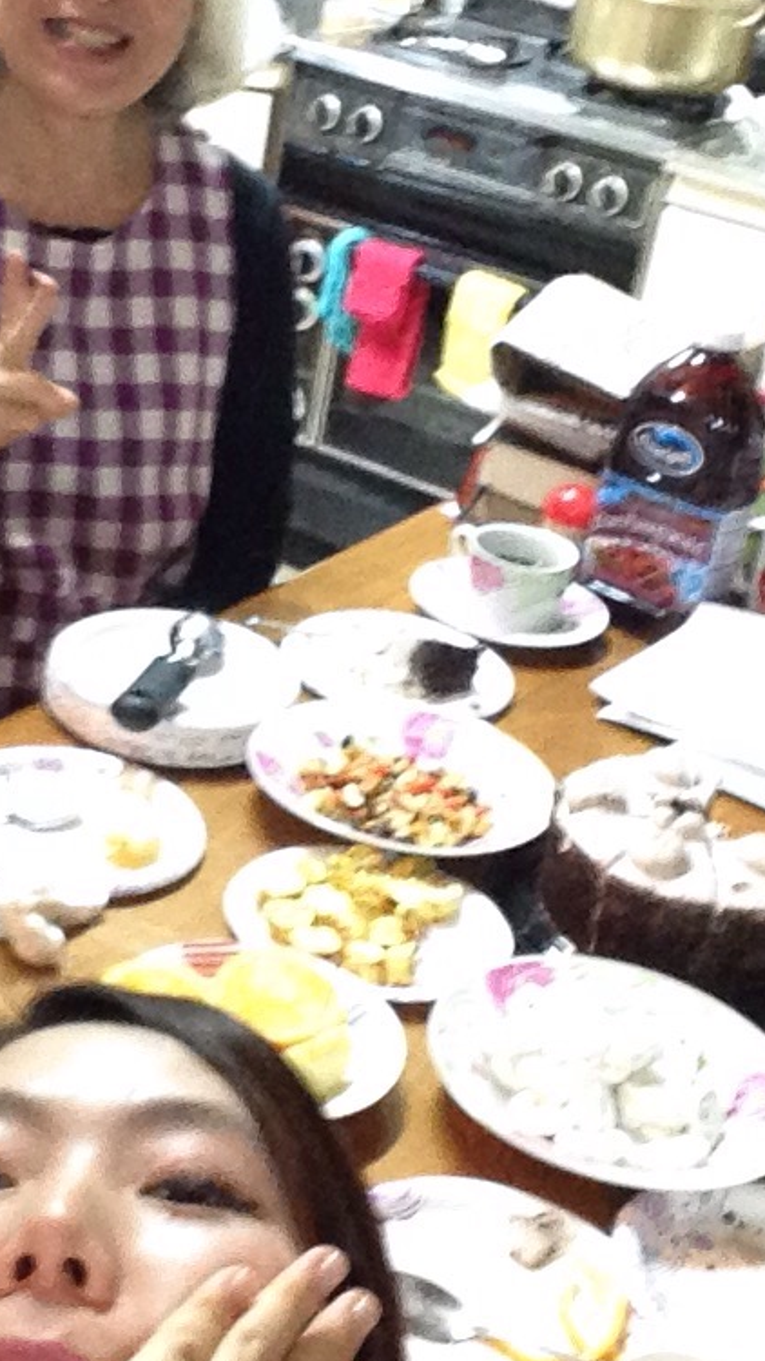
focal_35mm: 65
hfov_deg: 18.4
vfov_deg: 32.4
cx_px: 221
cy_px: 678
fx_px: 2346
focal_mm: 2.18
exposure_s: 1/15
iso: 250
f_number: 2.4
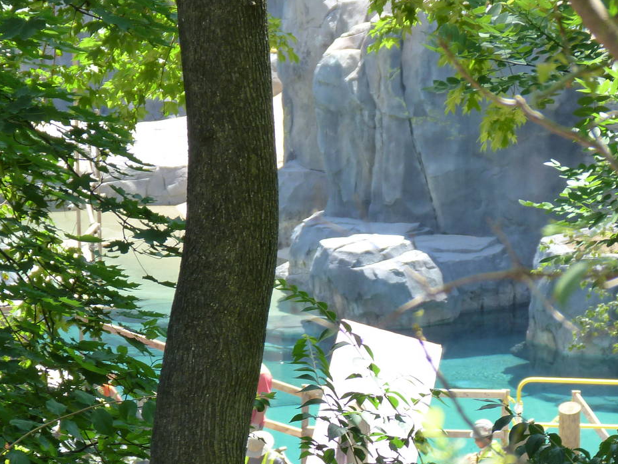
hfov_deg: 6.8
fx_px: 5231
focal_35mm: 293
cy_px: 376
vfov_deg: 5.1
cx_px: 348
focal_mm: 30.7
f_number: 4
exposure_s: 1/125
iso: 125
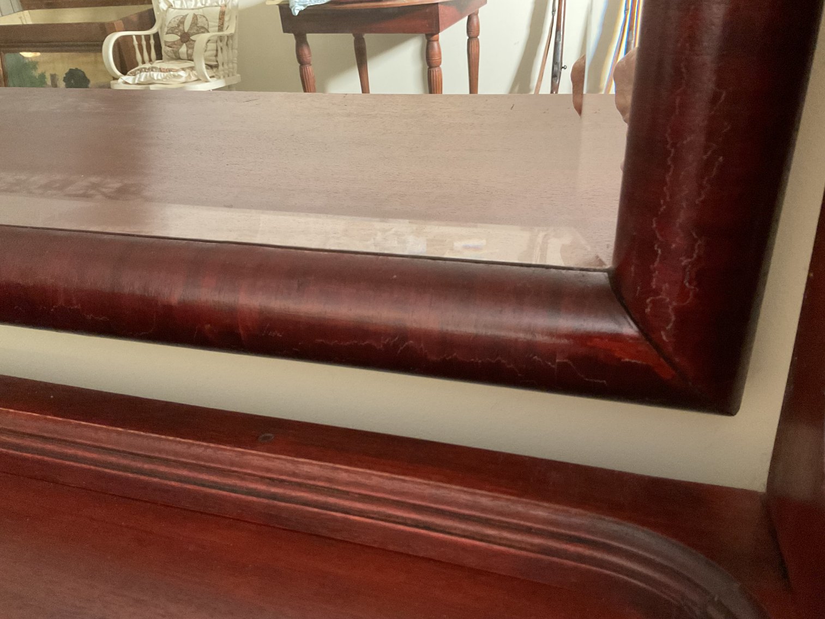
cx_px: 412
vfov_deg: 48.2
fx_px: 691
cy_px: 310
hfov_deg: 61.7
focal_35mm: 29
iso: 500
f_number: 1.8
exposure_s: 1/30
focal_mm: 3
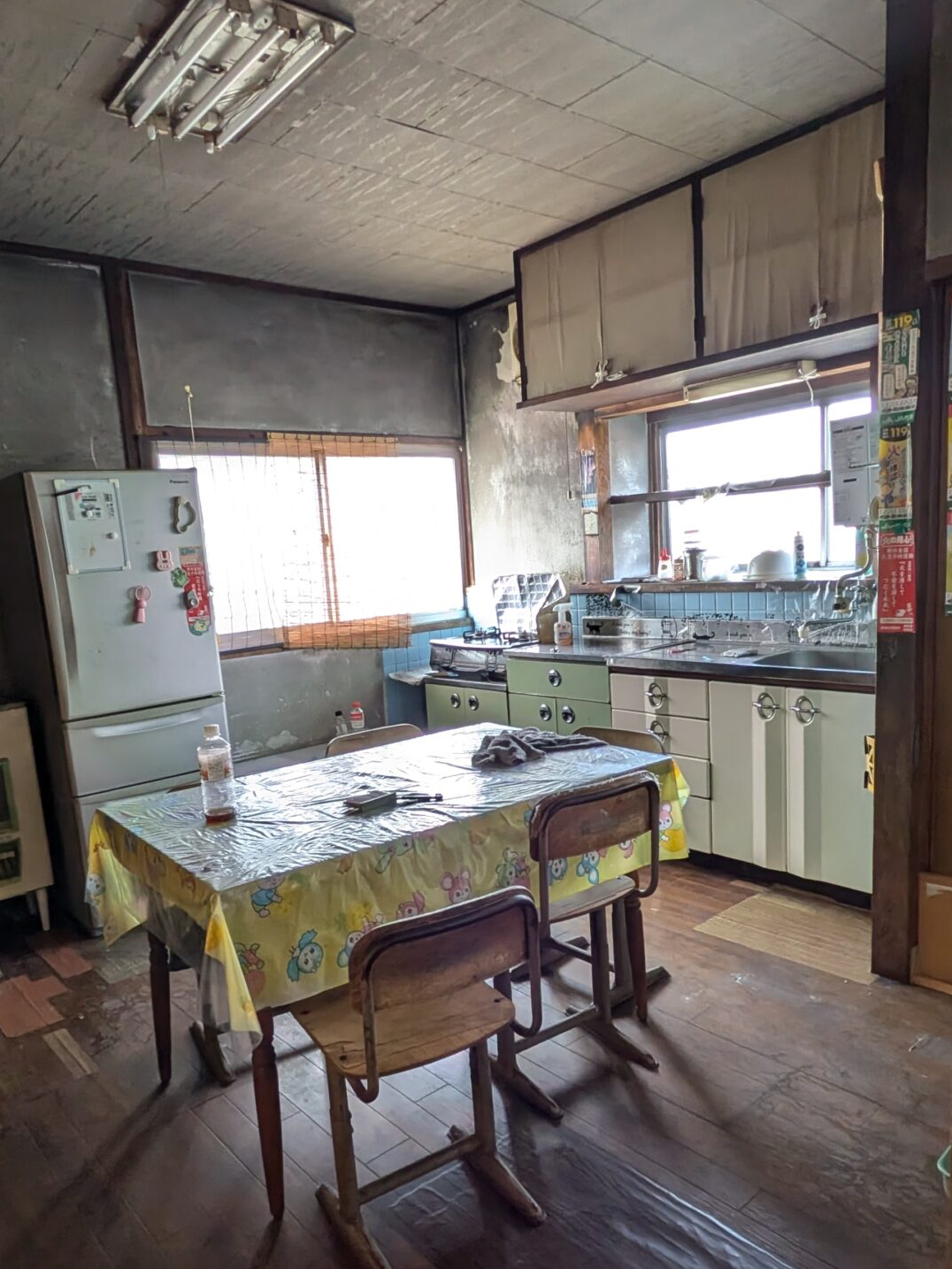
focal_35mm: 25
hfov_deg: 54.9
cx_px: 455
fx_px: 916
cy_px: 701
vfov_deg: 69.2
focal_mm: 1.83
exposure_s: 1/30
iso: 65
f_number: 2.2
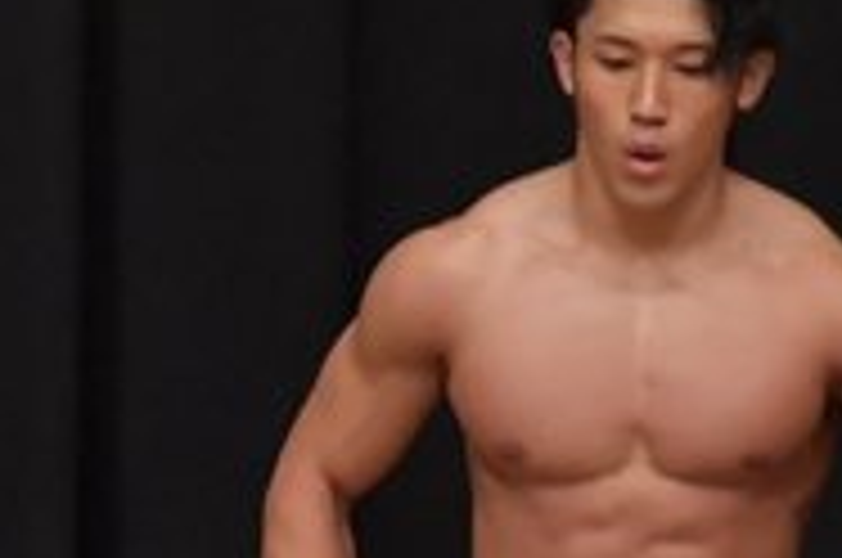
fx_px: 24703
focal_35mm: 1058
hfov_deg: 2.0
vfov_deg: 1.3
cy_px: 896
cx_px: 394
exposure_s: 1/400
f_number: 5.6
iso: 6400
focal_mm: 170
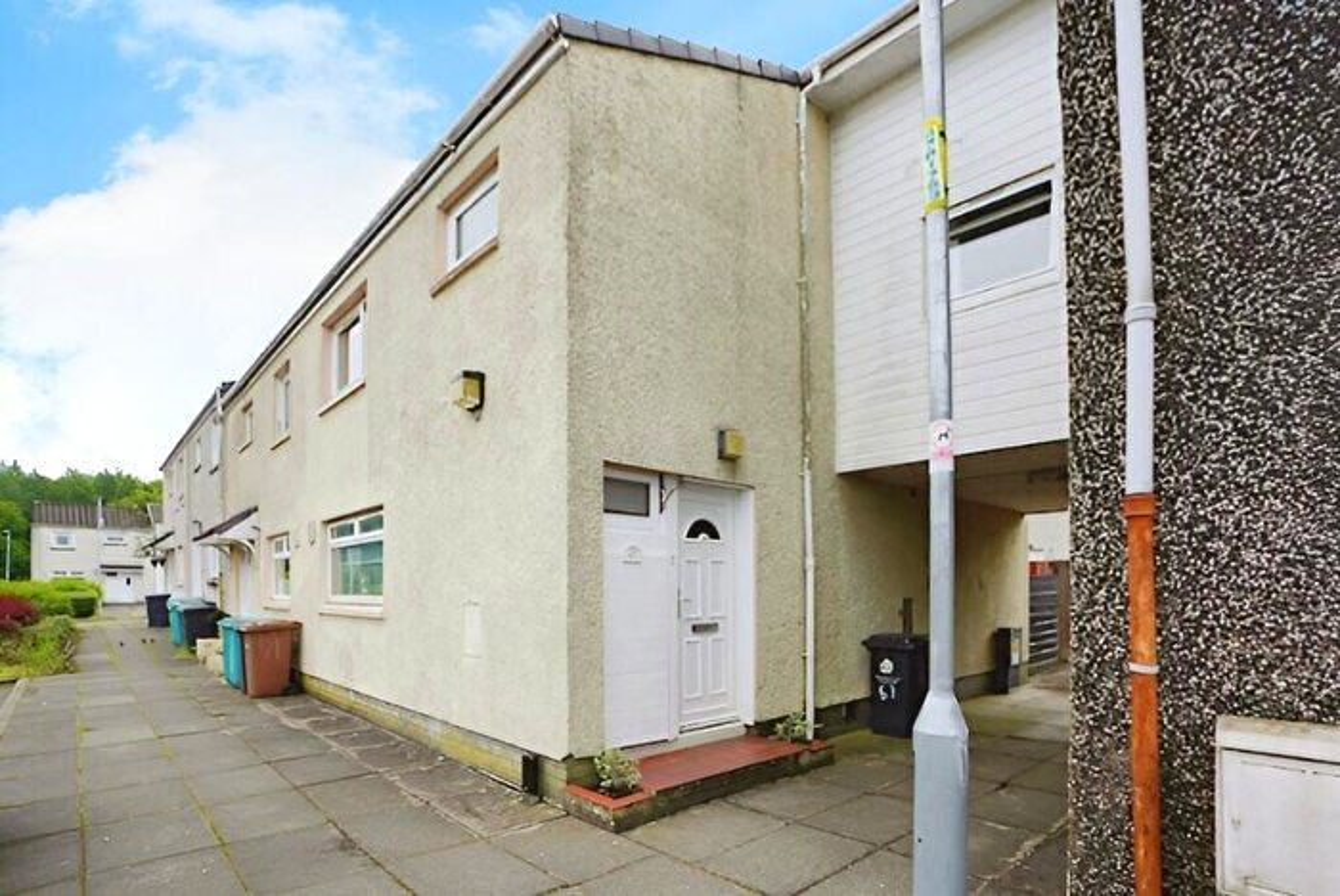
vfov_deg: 73.9
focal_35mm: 16
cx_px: 670
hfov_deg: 96.7
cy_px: 448
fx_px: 596
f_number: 8
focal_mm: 16
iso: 100
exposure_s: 1/125
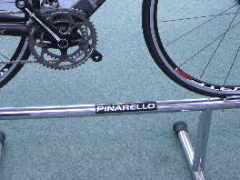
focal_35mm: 68
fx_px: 471
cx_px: 79
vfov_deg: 20.3
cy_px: -32
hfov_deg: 28.4
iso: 400
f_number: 2.8
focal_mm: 4.7
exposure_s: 1/40.3
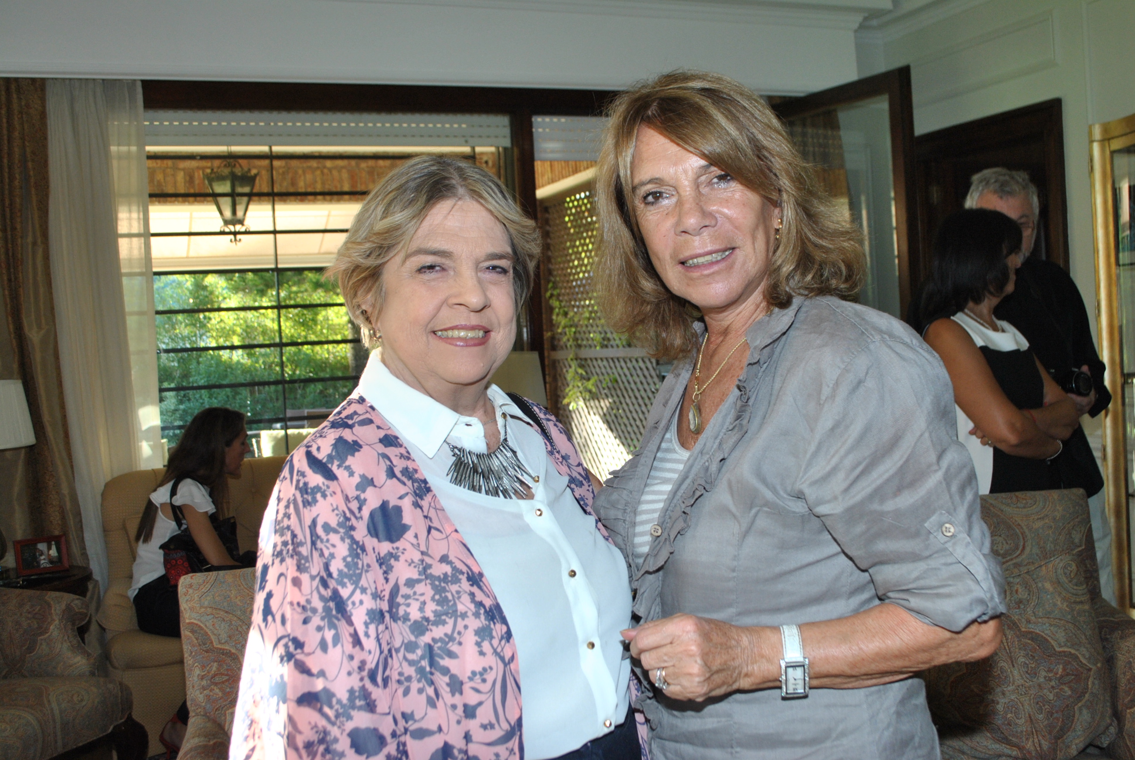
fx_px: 1231
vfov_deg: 34.3
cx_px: 568
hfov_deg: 49.5
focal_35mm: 39
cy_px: 380
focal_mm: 26
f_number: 5.6
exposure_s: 1/80
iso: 400
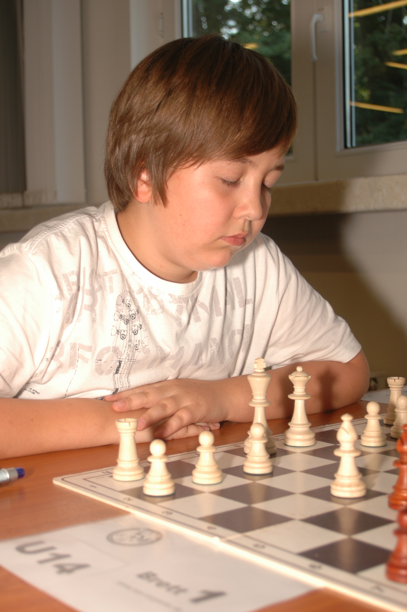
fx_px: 968
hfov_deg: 23.7
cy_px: 306
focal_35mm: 57
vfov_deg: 35.1
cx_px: 204
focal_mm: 38
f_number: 5
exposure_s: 1/60
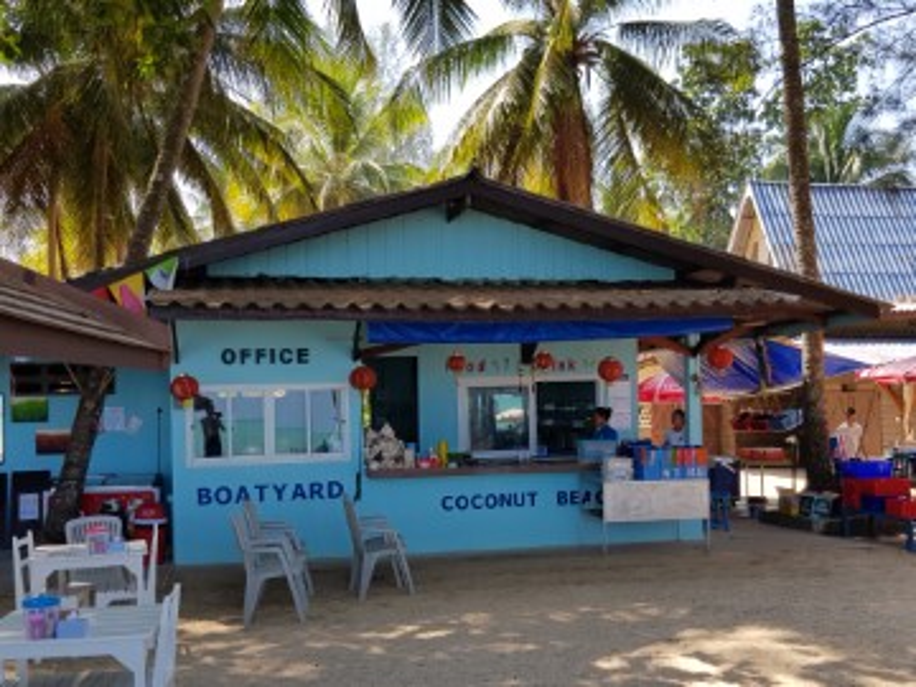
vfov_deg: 53.1
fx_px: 688
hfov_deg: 67.3
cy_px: 344
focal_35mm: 26
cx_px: 458
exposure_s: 1/674
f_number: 1.7
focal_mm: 4.2
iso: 40
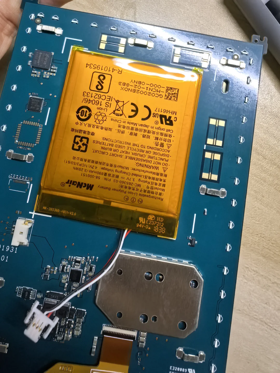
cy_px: 186
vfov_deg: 65.3
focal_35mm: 27
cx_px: 140
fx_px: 291
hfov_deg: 51.4
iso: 640
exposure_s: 1/100
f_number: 2.2
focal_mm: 1.95
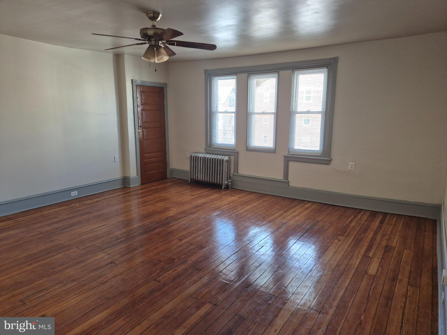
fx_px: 297
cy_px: 168
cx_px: 224
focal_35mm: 23
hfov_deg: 73.9
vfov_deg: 58.9
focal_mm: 5.4
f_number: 1.8
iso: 200
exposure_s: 1/180
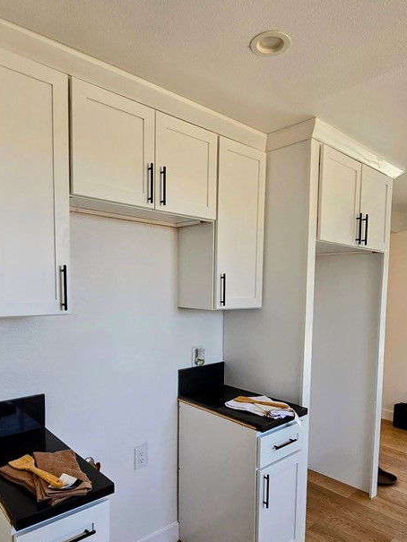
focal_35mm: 22
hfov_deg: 61.1
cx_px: 205
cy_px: 319
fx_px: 345
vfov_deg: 75.7
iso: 50
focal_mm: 2.2
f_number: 2.2
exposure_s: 1/171
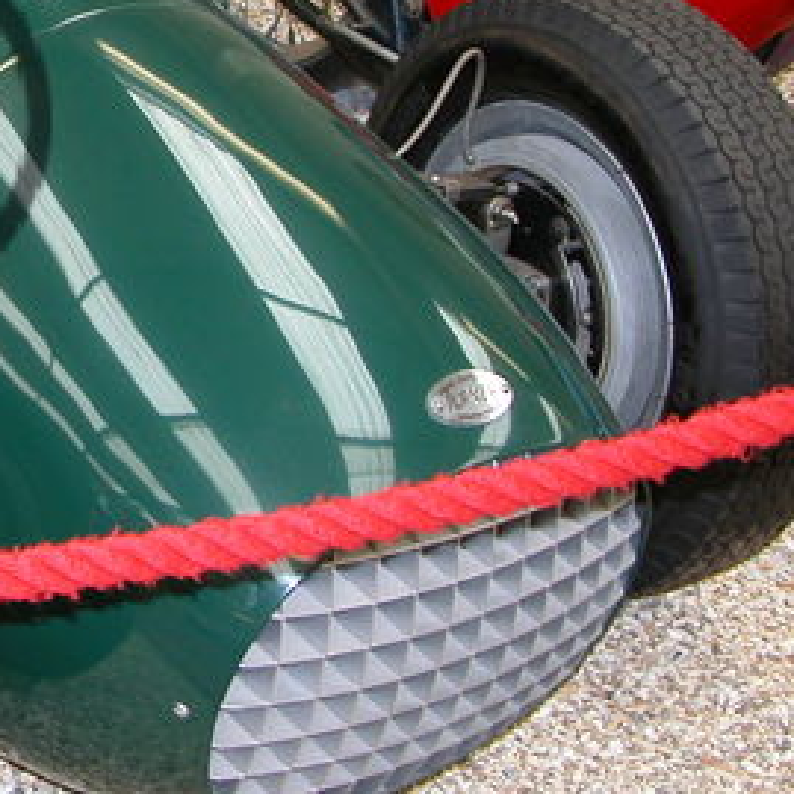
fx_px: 2387
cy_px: 121
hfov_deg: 18.0
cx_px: -148
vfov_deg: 18.6
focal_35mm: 92
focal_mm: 8.9
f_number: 2.8
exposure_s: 1/30
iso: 100
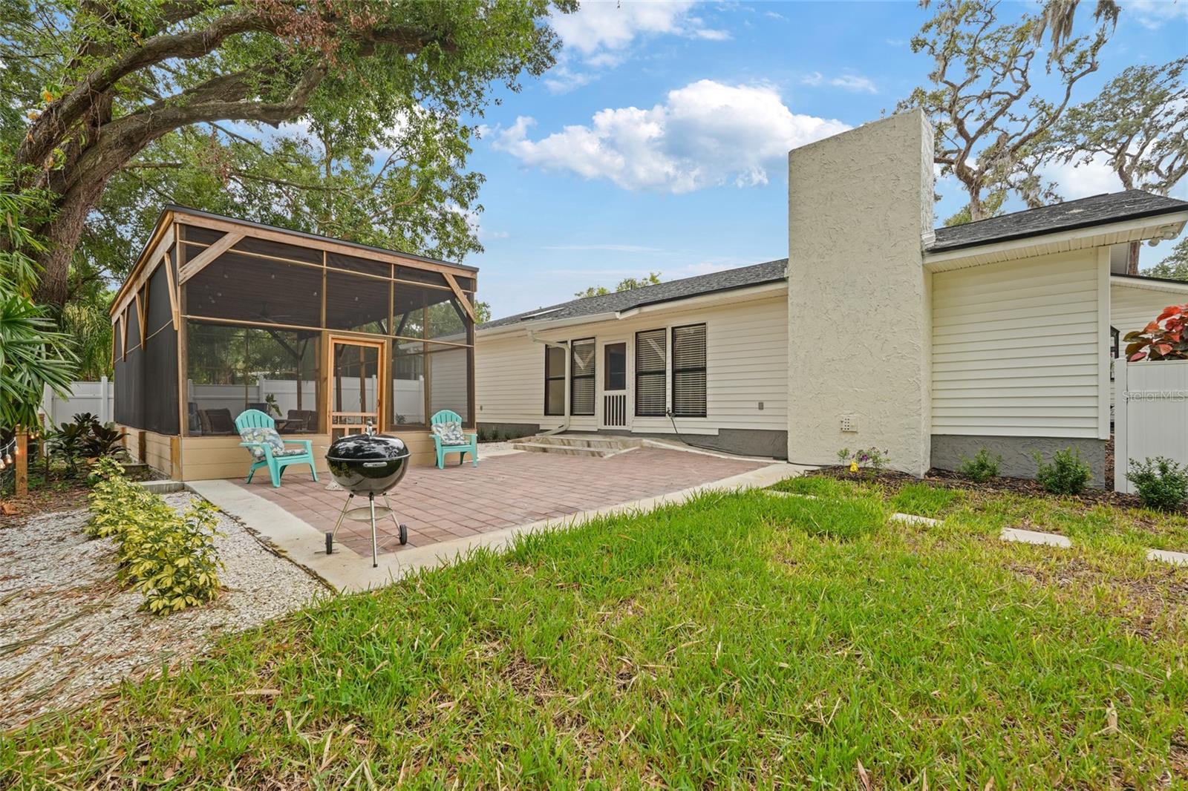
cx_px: 594
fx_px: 528
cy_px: 396
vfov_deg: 73.7
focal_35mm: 16
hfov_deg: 96.7
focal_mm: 16
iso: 250
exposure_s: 1/80
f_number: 8
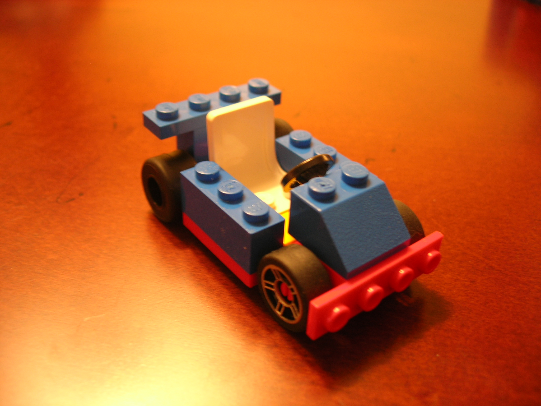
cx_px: 270
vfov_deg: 37.7
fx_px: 594
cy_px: 203
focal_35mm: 38
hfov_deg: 49.0
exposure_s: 1/4.9
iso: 64
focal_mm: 7.8
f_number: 2.8
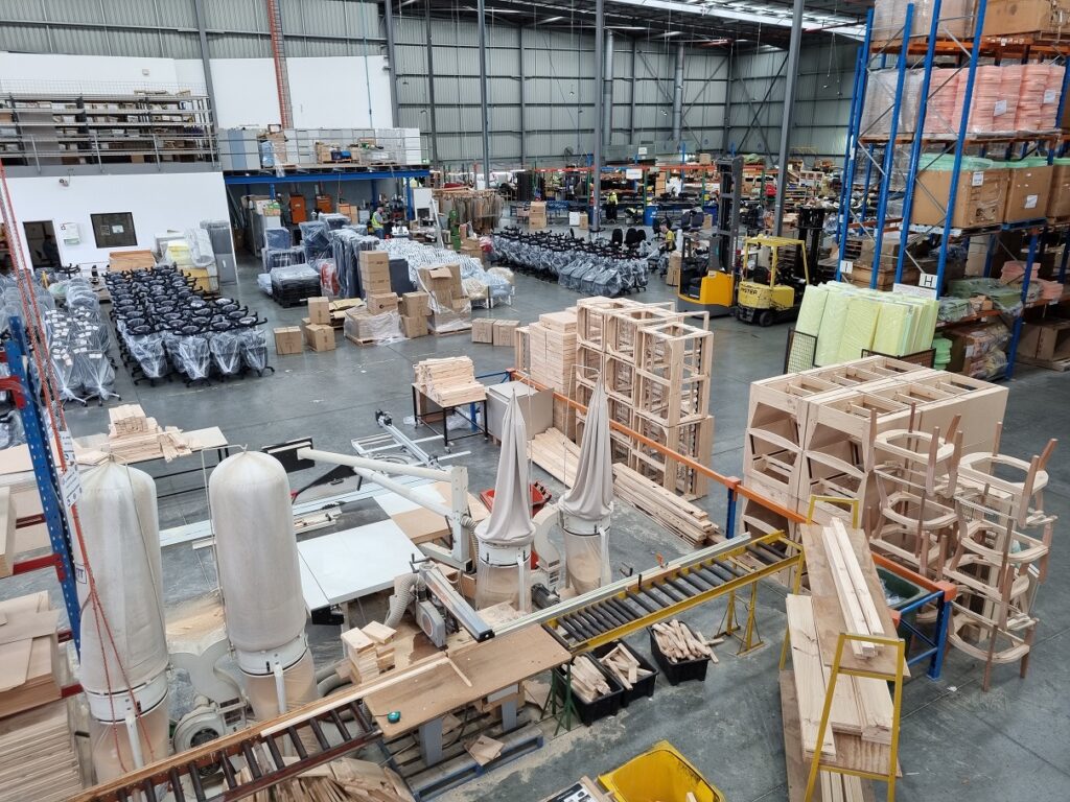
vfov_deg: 53.1
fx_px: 804
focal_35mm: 26
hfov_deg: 67.3
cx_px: 535
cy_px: 401
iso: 64
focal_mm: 5.4
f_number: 1.8
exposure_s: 1/100
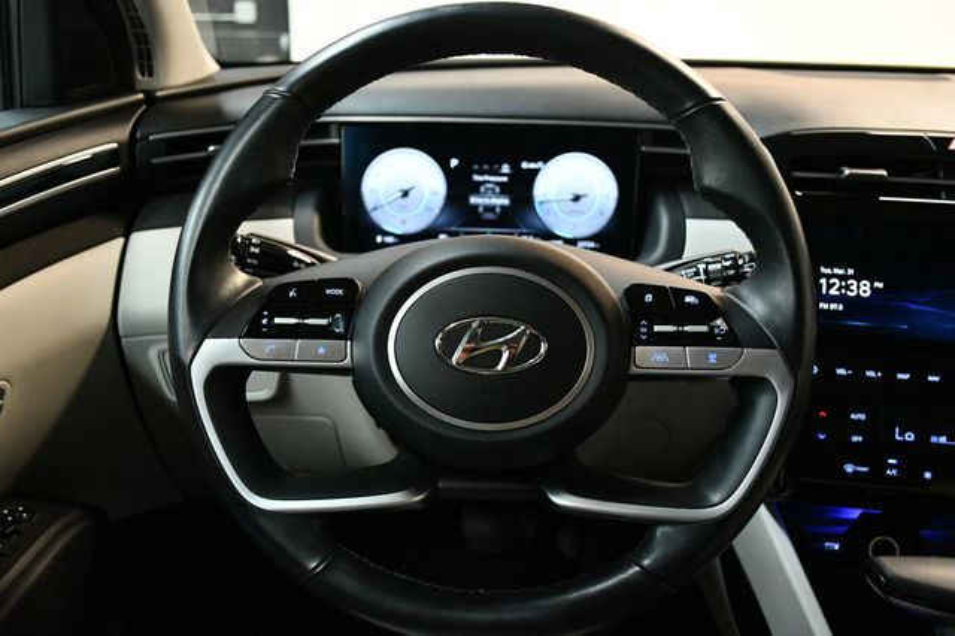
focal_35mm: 30
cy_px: 318
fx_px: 795
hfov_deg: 62.0
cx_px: 478
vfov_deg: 43.6
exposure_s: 1/60
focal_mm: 20
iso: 4000
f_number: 3.8
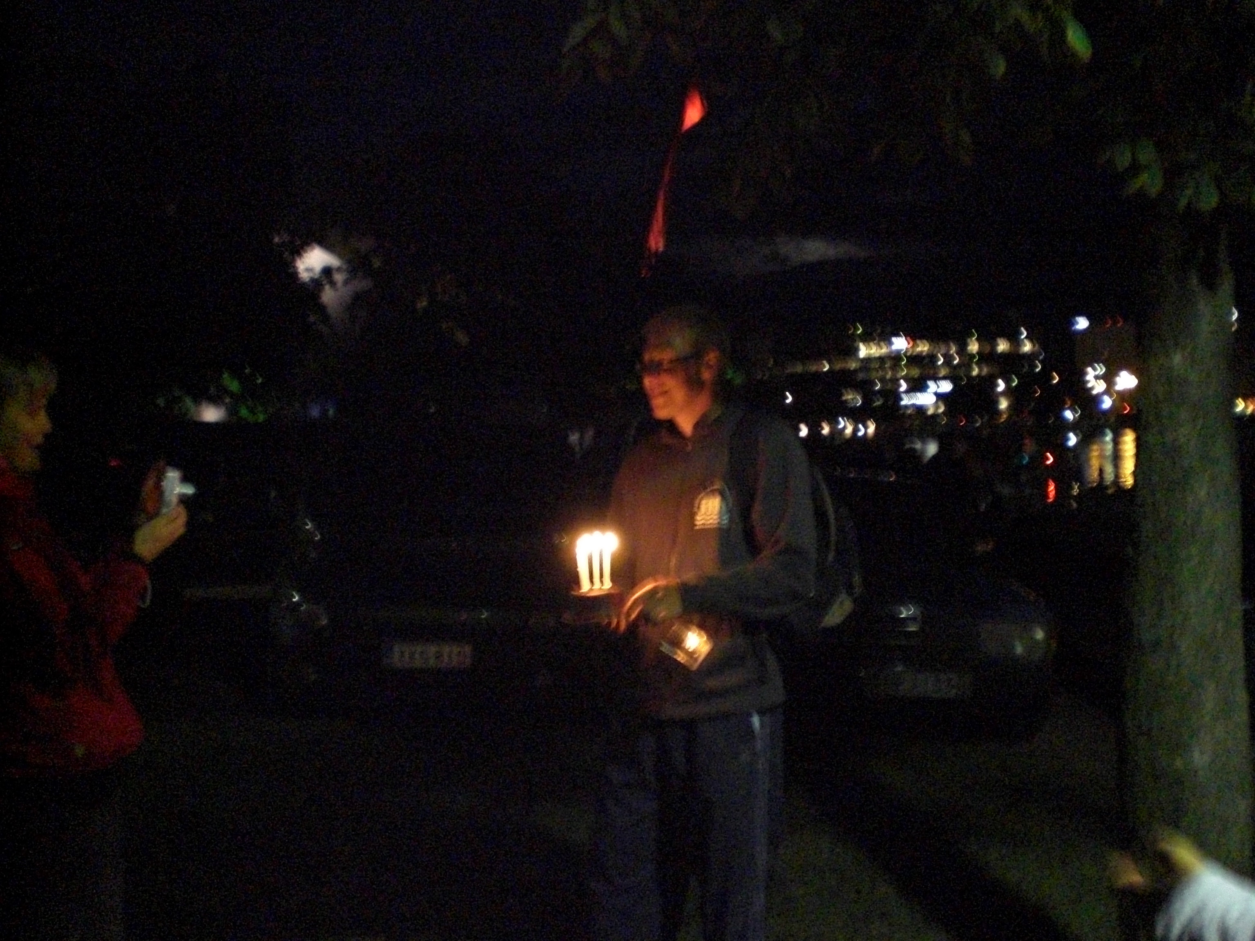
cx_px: 628
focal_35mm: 38
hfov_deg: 49.0
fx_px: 1378
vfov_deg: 37.7
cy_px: 470
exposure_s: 1/8
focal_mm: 6.3
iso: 800
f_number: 3.1
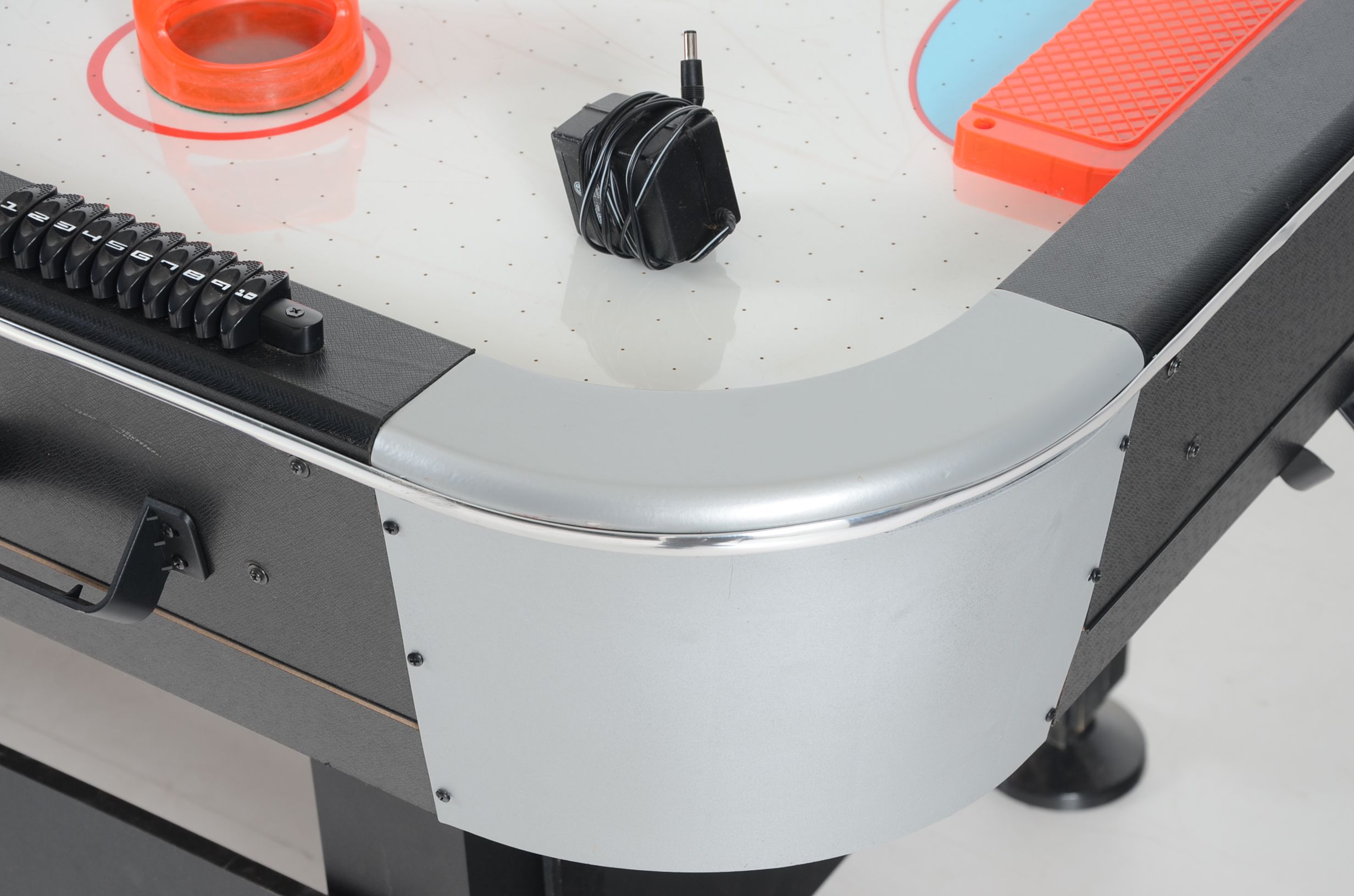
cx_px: 677
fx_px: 3265
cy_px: 448
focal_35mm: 87
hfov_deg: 23.4
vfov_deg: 15.6
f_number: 7.1
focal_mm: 58
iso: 160
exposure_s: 1/60
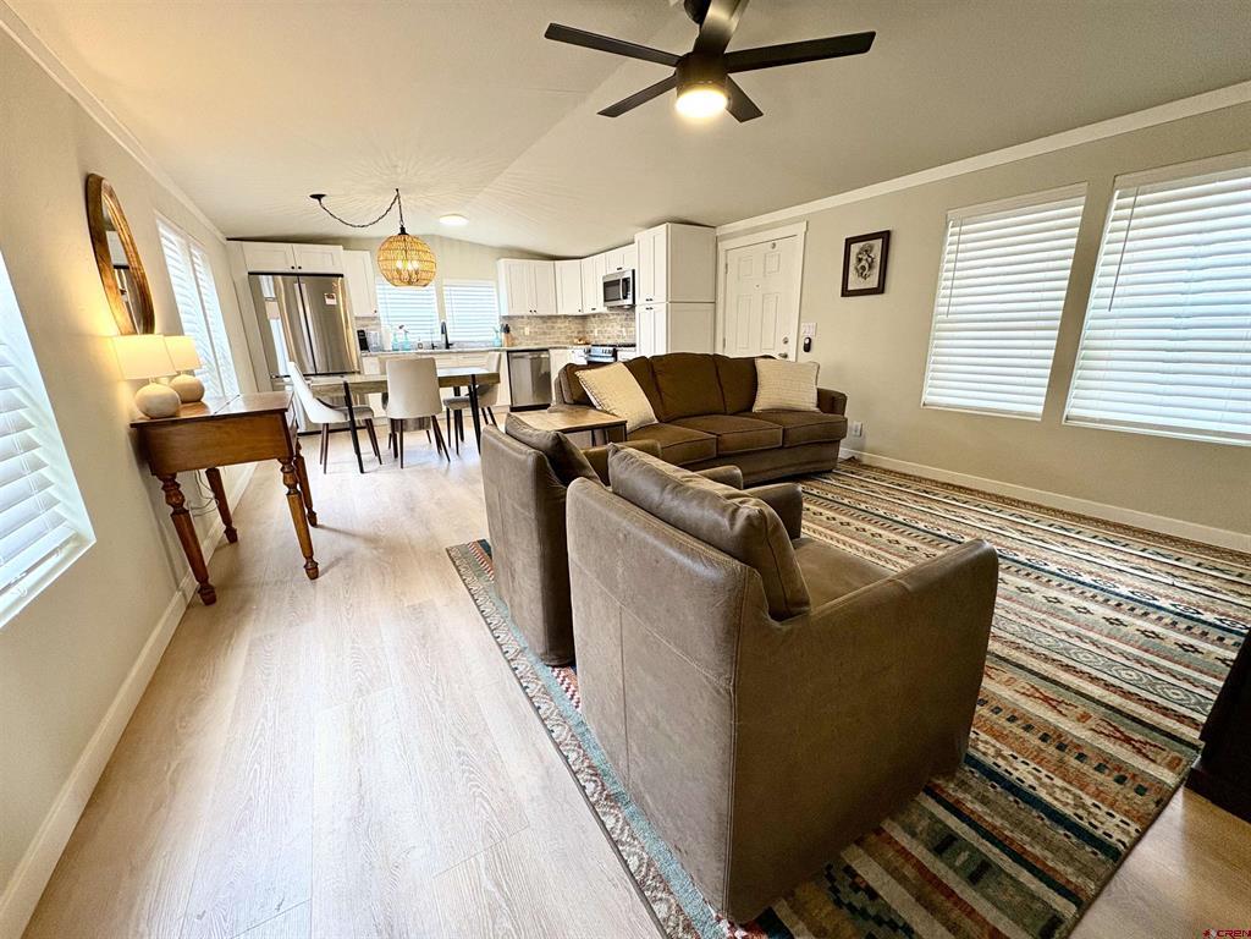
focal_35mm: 14
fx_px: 506
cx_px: 626
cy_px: 470
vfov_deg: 85.7
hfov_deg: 102.1
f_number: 2.2
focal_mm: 2.22
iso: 250
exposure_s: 1/60
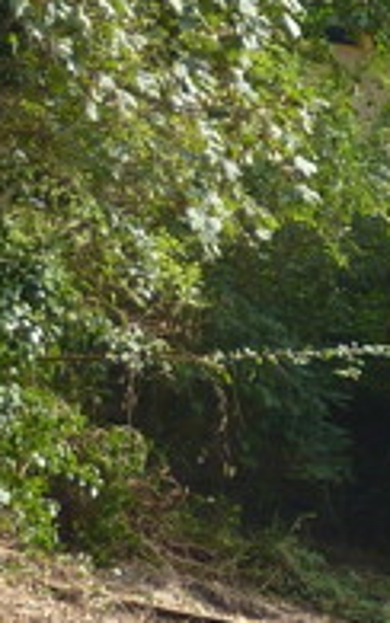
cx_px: 1419
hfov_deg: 4.4
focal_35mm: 282
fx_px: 4792
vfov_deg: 7.4
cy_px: 514
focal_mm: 8.5
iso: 80
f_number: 3.8
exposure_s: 1/160
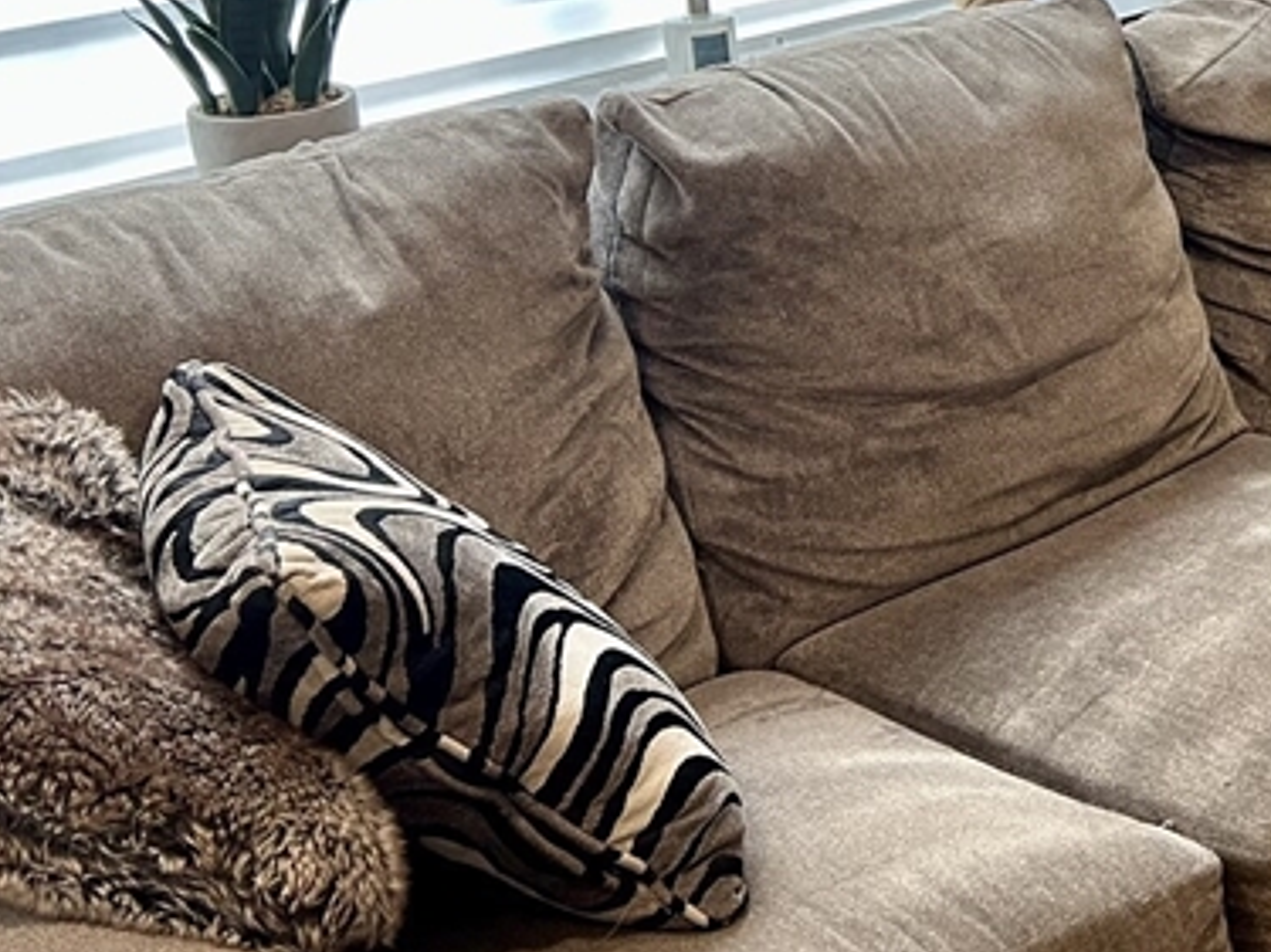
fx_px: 2606
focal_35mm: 71
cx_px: 1579
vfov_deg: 20.4
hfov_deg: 24.5
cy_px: 139
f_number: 1.5
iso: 125
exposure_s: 1/120
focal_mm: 5.7
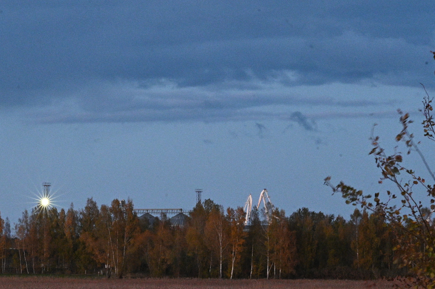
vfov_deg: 6.1
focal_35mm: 225
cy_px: 210
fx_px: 2717
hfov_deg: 9.1
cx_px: 43
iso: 8000
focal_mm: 120
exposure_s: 1/4
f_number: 22
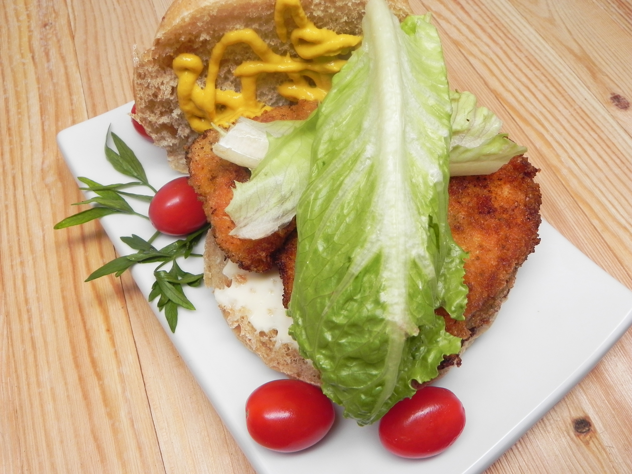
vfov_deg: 48.2
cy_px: 237
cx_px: 316
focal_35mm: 29
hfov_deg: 61.7
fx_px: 529
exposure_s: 1/30.8
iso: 178
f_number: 4.5
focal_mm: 5.2
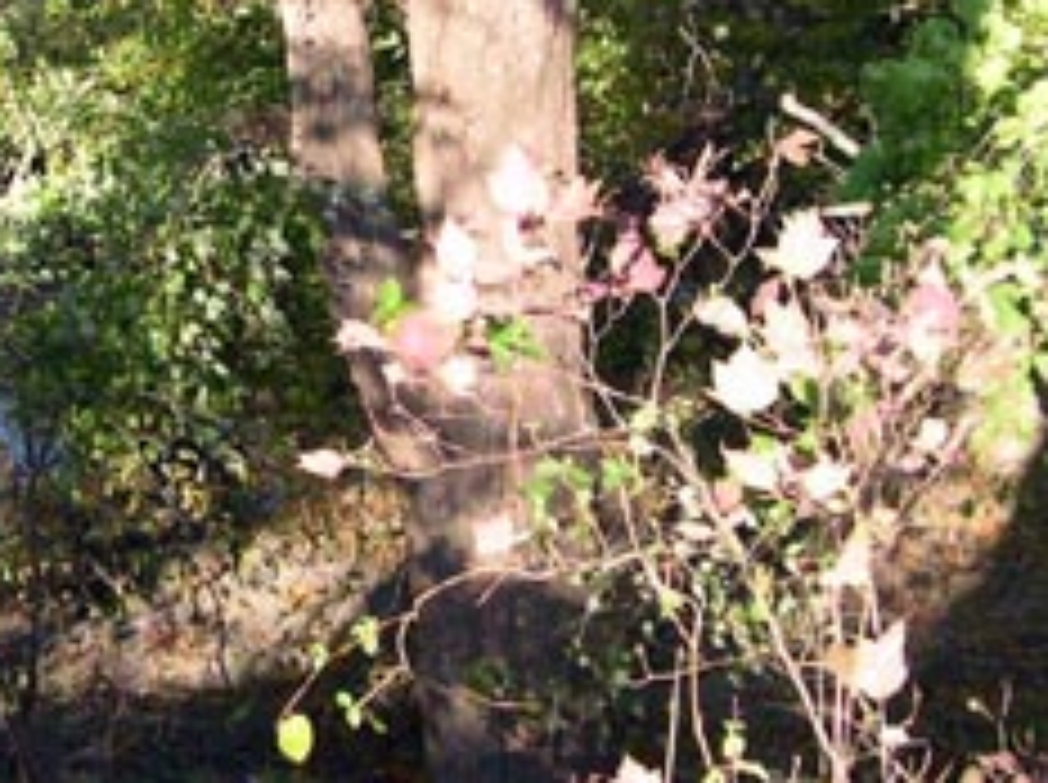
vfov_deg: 15.0
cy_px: 216
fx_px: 2962
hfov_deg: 19.7
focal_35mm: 98
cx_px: 139
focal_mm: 8
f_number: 2.8
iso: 100
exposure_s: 1/229
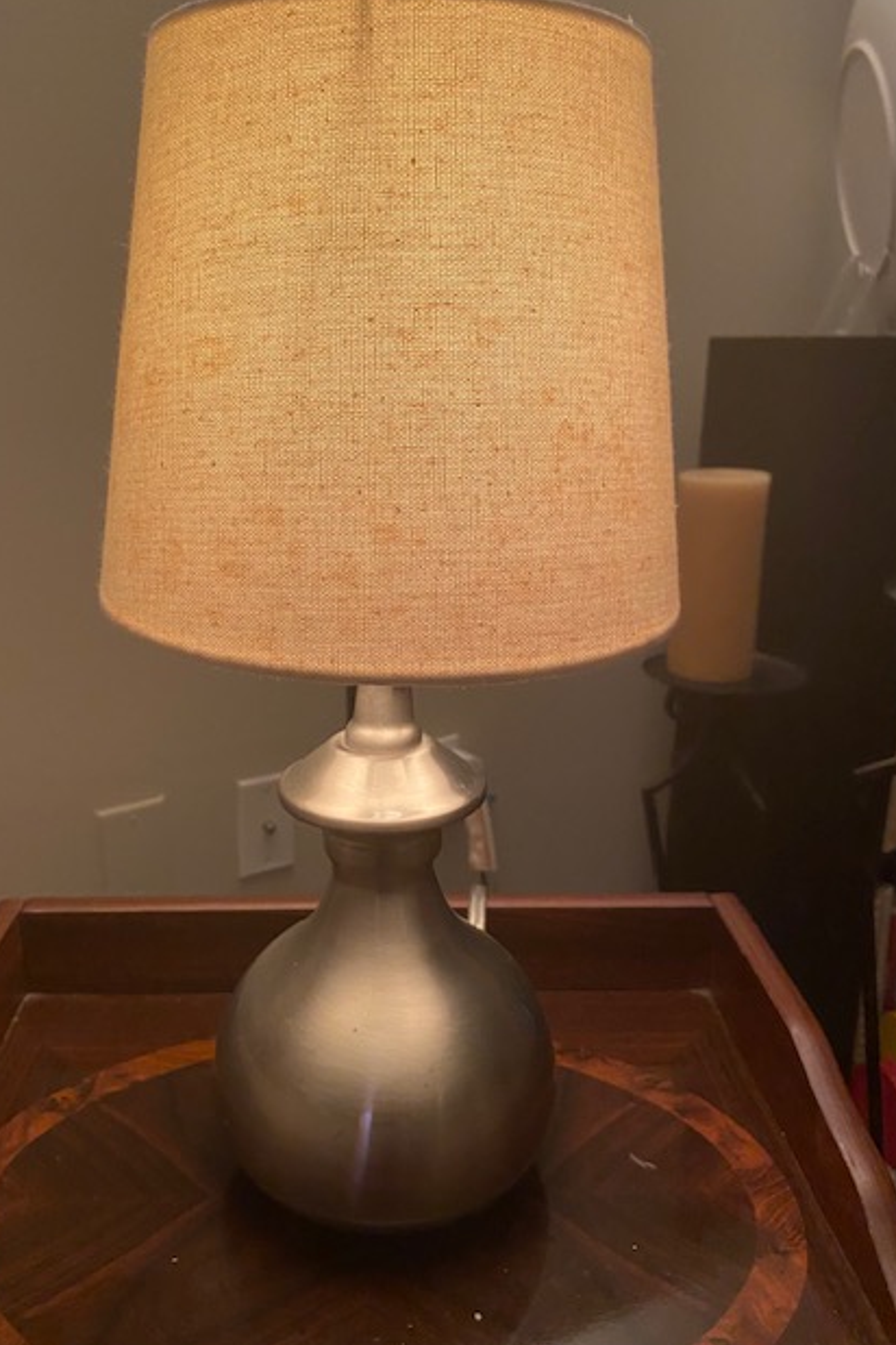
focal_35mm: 28
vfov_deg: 65.5
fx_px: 1045
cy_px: 681
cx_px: 389
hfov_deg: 46.3
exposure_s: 1/60
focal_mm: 4.25
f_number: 1.8
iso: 200
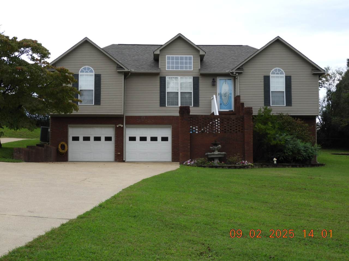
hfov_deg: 34.9
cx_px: 174
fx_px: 555
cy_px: 130
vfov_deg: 26.6
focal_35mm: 55
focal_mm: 9.9
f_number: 4
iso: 100
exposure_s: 1/320
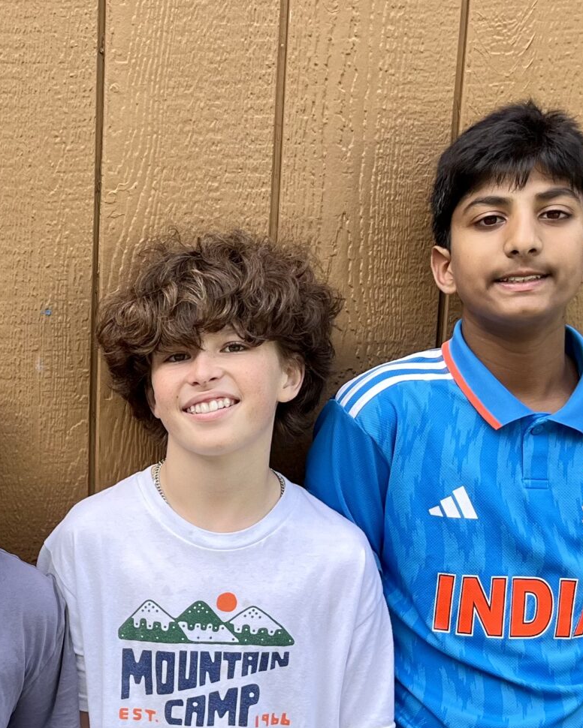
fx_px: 1445
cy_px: 550
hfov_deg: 21.4
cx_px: -92
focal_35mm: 67
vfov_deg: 27.9
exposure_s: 1/349
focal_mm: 5.1
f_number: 1.6
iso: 50
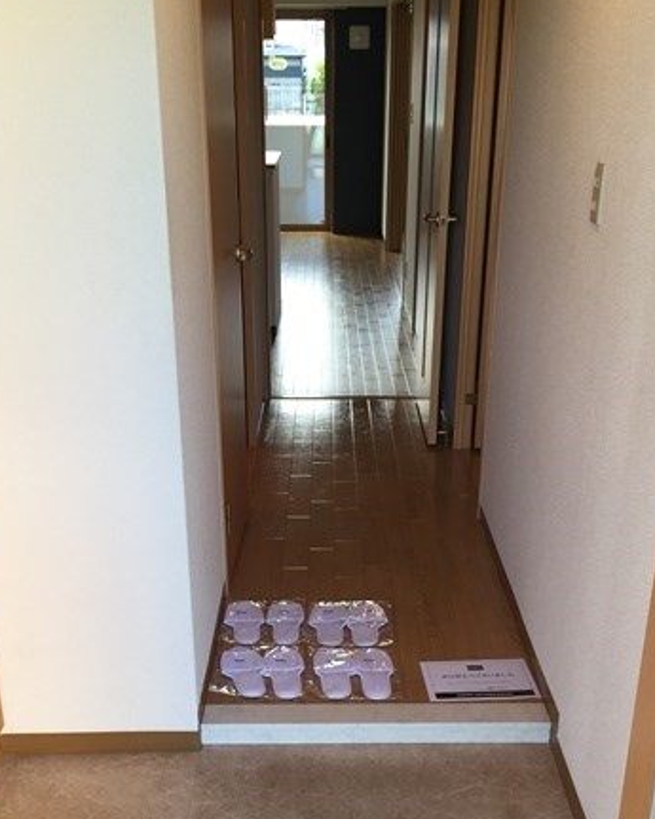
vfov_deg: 42.8
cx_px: 338
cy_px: 587
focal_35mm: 42
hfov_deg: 35.7
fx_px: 1017
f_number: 2.2
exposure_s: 1/60
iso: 40
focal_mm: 4.15
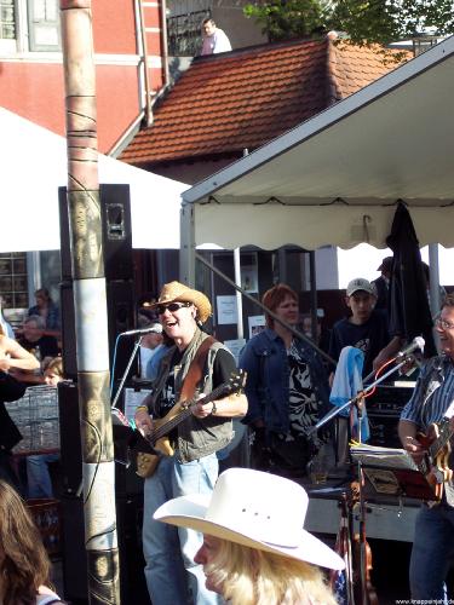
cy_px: 302
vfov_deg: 16.8
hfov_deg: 12.7
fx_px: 2046
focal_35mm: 117
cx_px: 227
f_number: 4.8
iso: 100
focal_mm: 24
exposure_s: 1/180
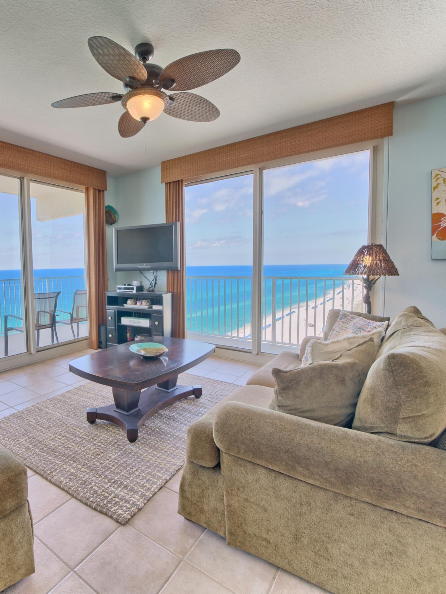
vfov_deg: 87.7
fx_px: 309
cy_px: 290
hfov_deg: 68.4
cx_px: 130
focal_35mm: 18
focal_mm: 12
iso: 500
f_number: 8
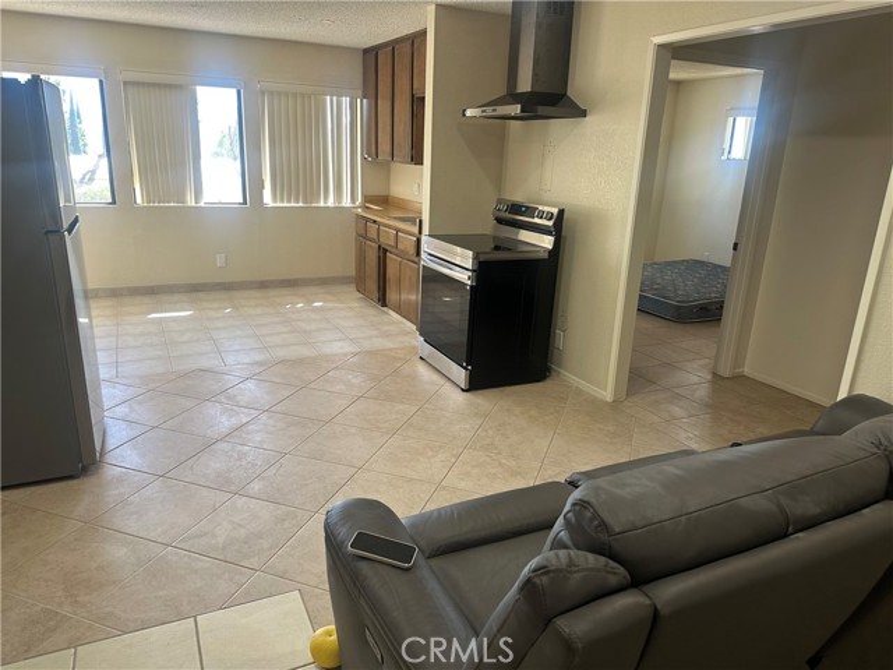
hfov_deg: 71.6
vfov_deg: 56.8
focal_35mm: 24
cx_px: 446
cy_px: 335
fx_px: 619
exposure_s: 1/121
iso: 125
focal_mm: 6.86
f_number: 1.78
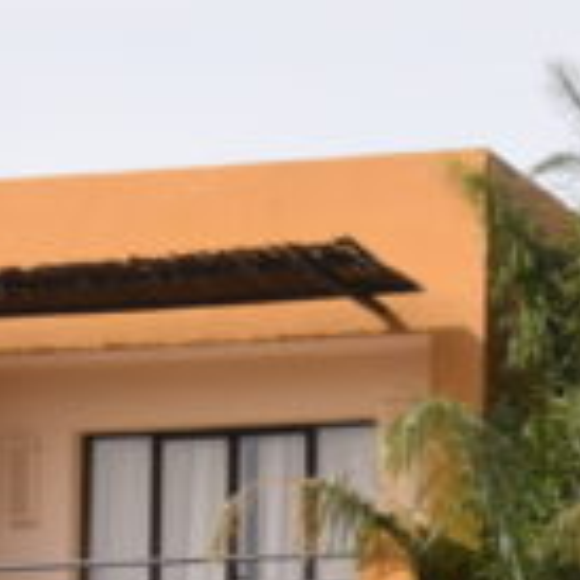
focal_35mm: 258
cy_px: 798
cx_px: 529
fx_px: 4894
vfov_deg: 6.7
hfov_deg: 6.8
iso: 100
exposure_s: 1/250
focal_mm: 27
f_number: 8
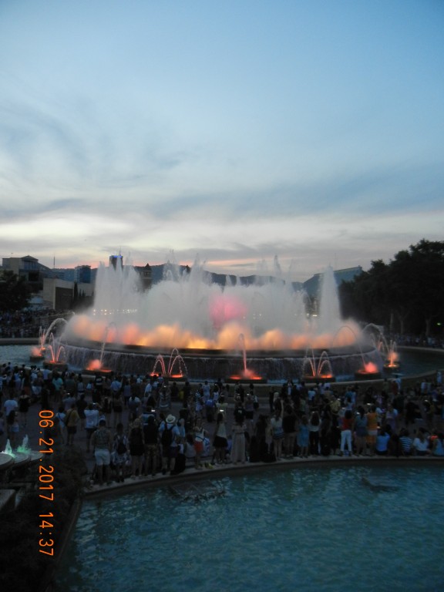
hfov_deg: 46.8
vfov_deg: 60.0
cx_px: 222
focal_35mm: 30
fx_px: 513
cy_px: 296
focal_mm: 5.4
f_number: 3.5
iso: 640
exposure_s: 1/105
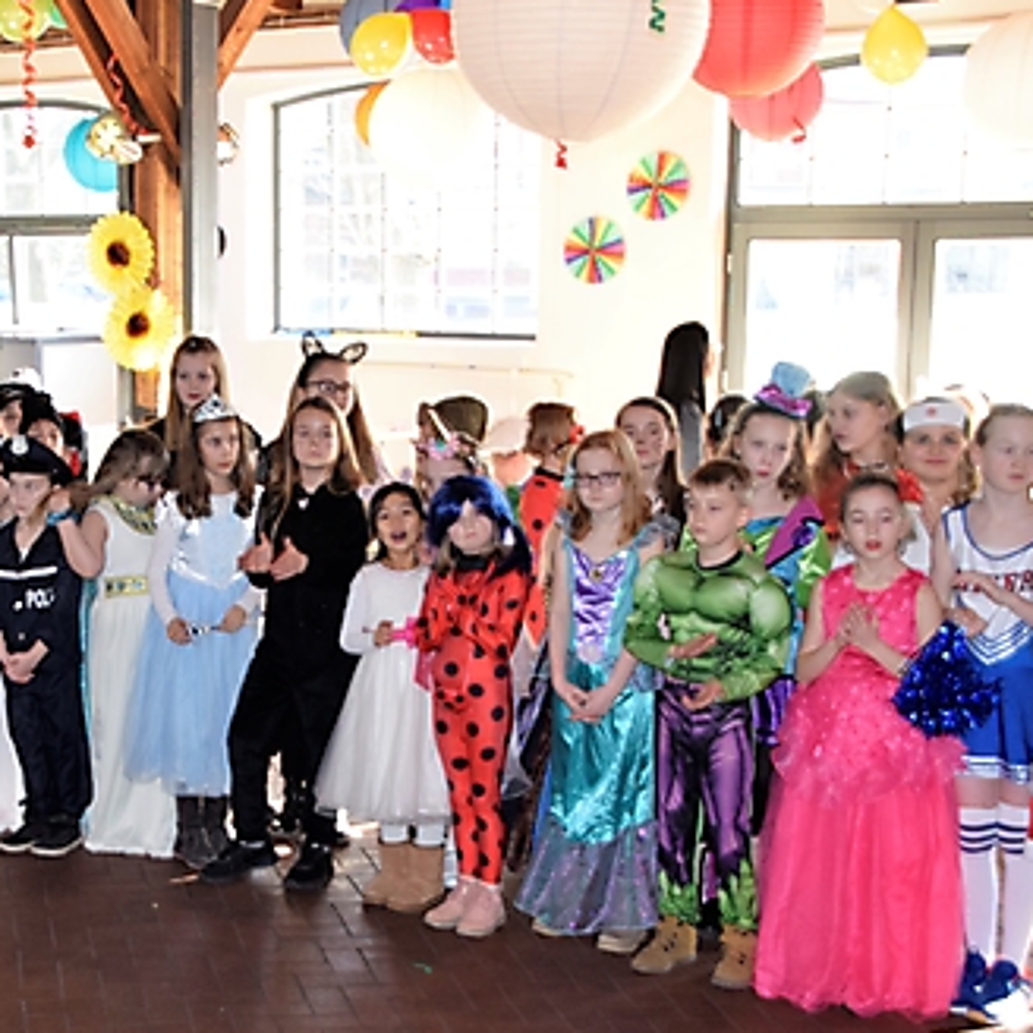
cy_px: 557
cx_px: 173
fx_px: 2363
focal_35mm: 70
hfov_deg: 24.2
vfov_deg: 24.6
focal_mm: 30
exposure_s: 1/80
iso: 800
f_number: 4.5
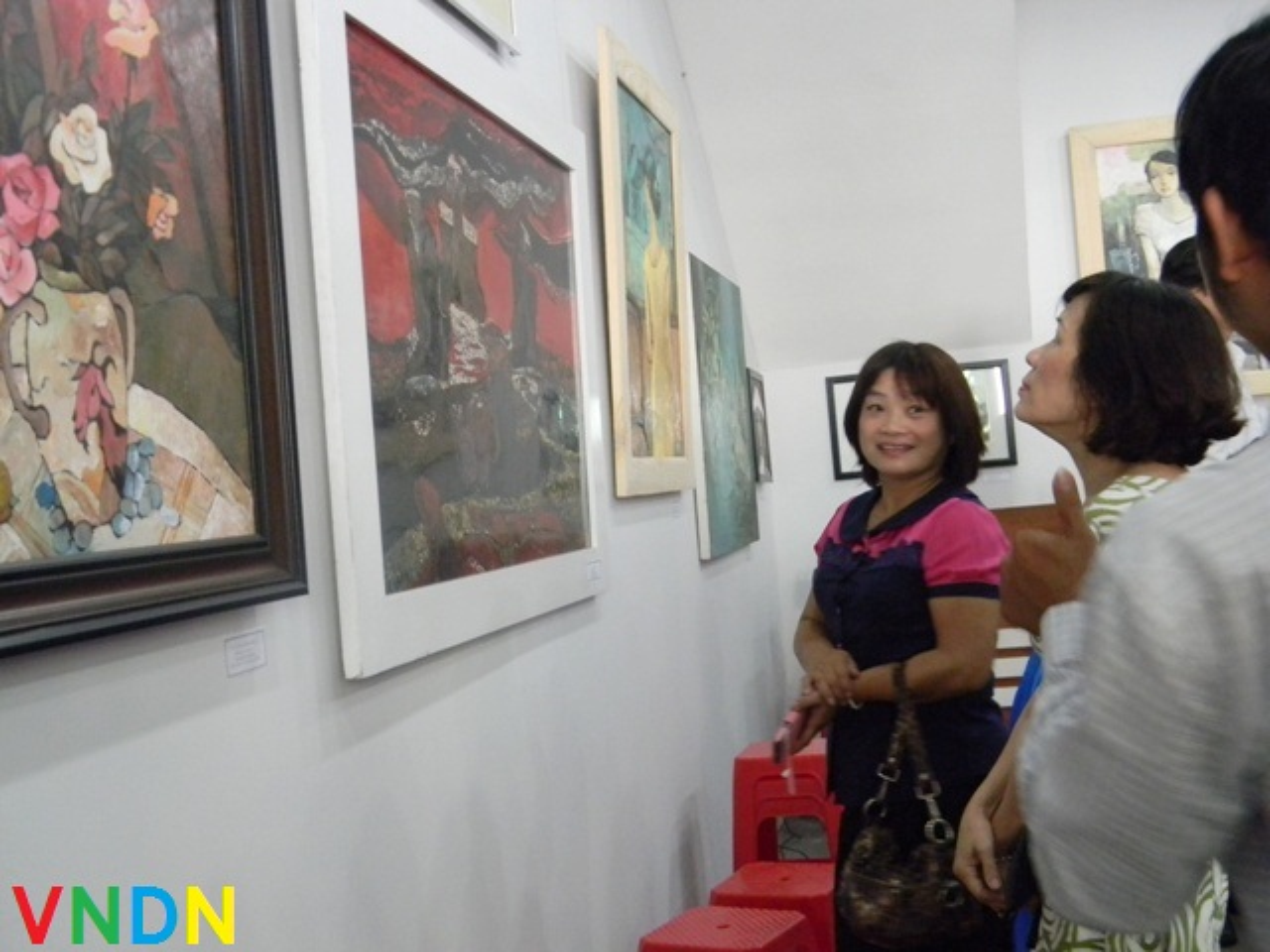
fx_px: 1504
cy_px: 476
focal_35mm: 41
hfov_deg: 45.8
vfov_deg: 35.1
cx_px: 635
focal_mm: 7.3
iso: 400
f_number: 3.8
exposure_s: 1/19.2
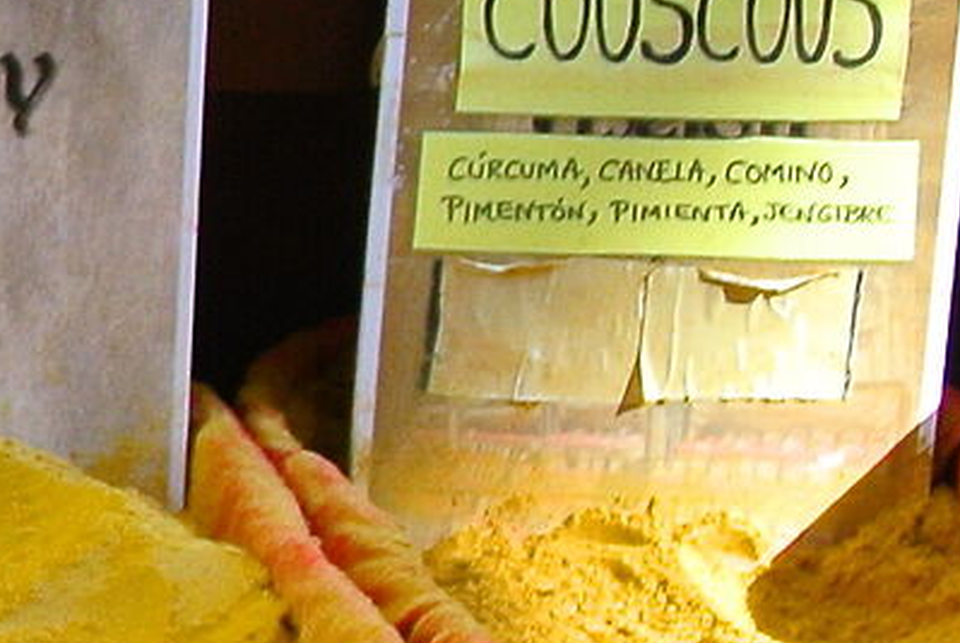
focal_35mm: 277
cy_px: 1169
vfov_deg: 4.9
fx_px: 7395
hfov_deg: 6.9
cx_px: -1665
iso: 200
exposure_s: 1/250
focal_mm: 17.2
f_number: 4.5
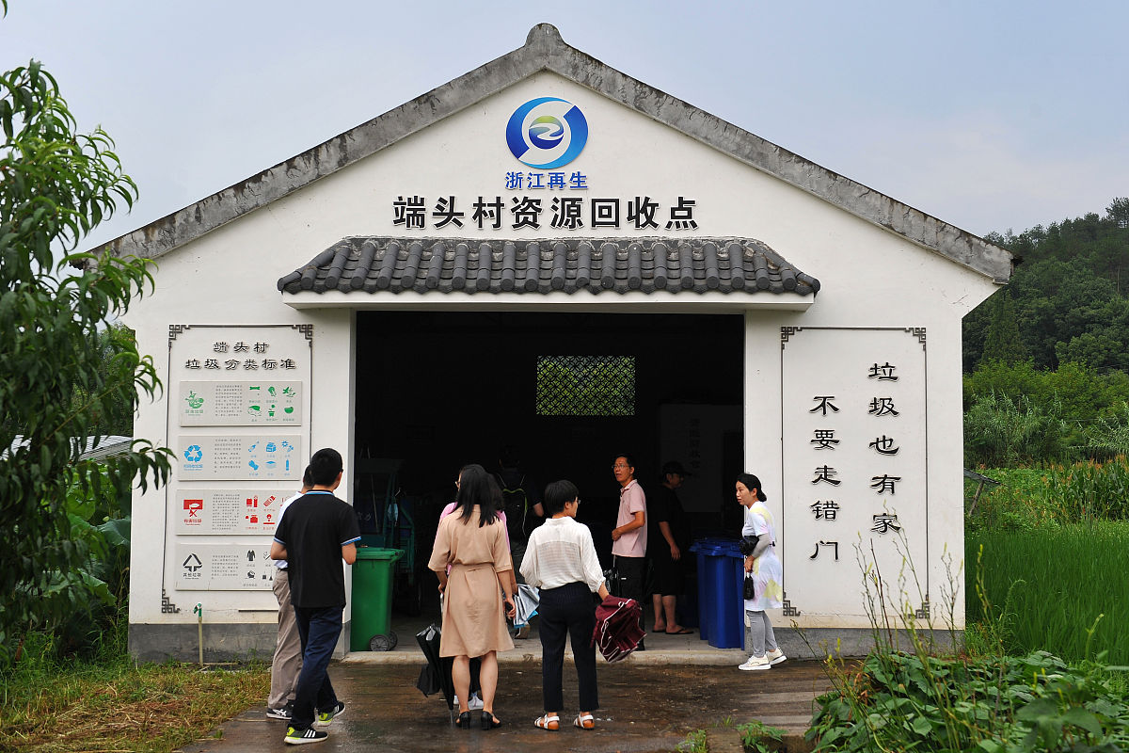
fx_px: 1505
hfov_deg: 41.1
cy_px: 376
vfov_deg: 28.1
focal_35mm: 48
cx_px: 564
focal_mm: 48
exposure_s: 1/500
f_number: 6.3
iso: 320
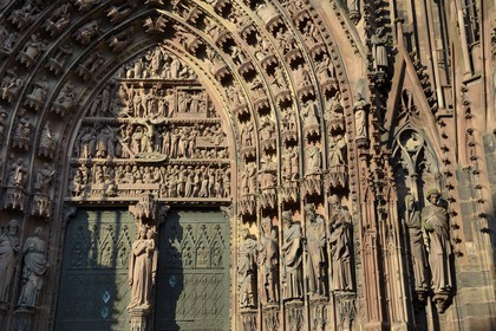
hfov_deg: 41.1
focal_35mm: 48
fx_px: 661
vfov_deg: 28.1
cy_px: 166
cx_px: 248
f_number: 8
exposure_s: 1/250
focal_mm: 48
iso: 200
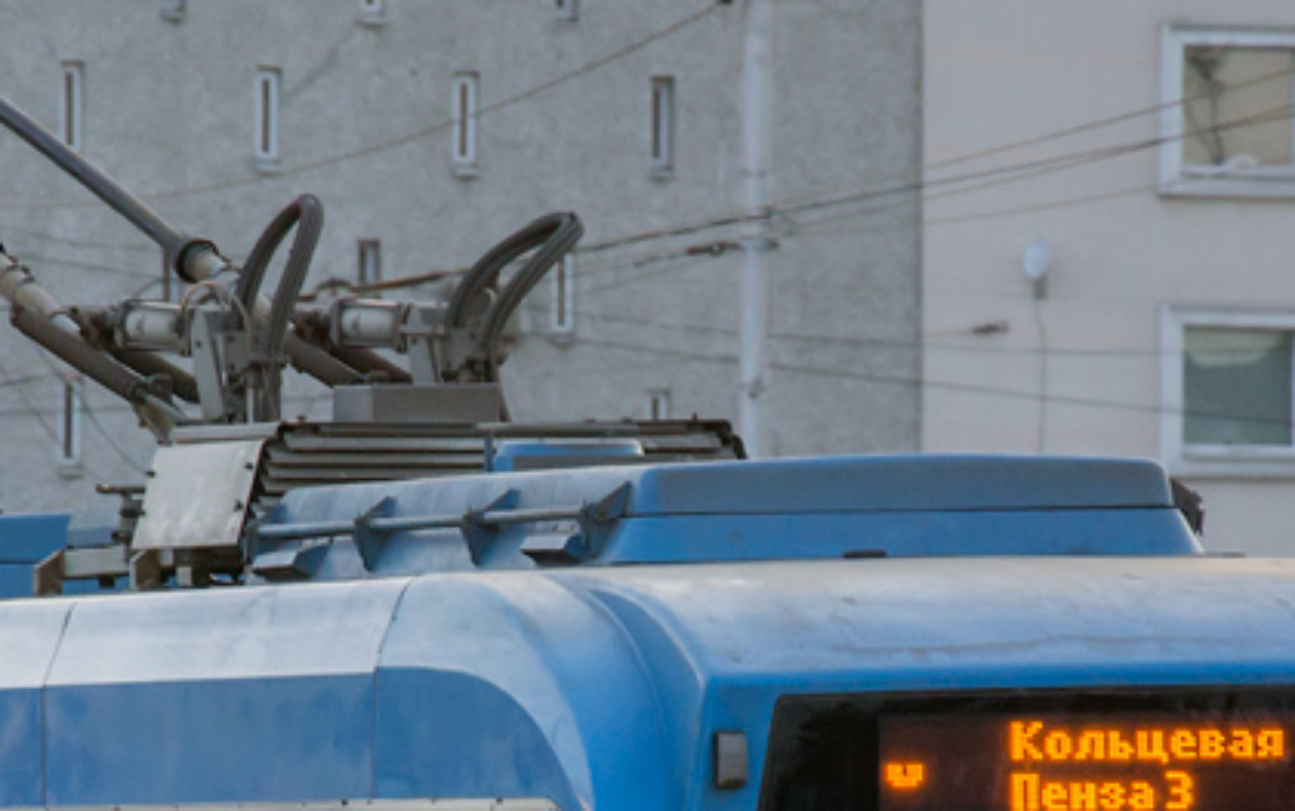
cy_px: 762
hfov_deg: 4.6
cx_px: 462
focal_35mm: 458
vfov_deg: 2.9
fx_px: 16189
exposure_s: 1/160
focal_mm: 105
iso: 400
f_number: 6.3
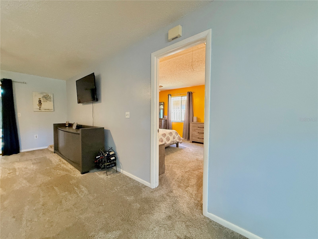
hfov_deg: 102.1
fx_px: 129
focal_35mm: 14
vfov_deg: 85.7
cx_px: 159
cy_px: 120
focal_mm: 2.22
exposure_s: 1/60
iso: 500
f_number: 2.2
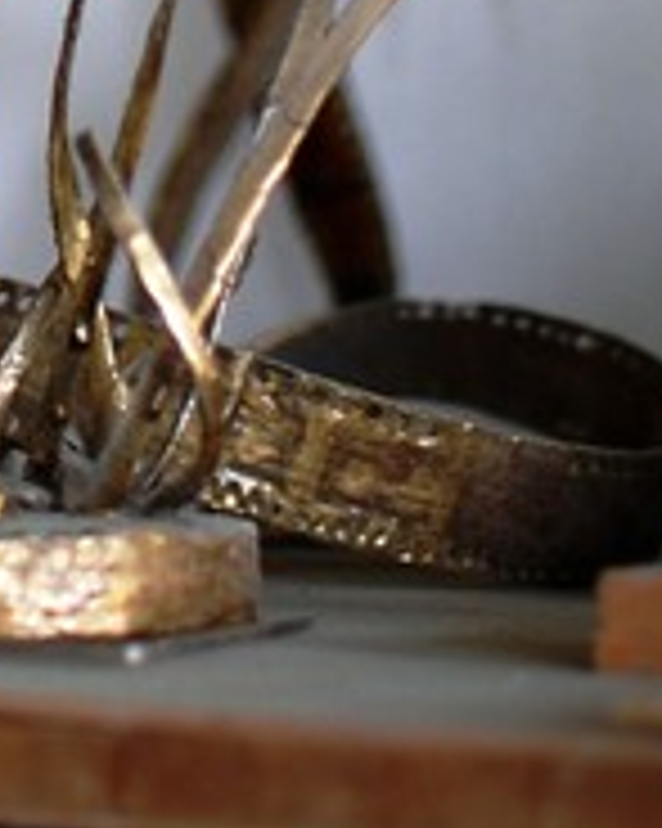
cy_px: -302
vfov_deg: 11.6
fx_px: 3935
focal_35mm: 161
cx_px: -106
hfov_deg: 9.5
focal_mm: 35
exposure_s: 1/50
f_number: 1.8
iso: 200
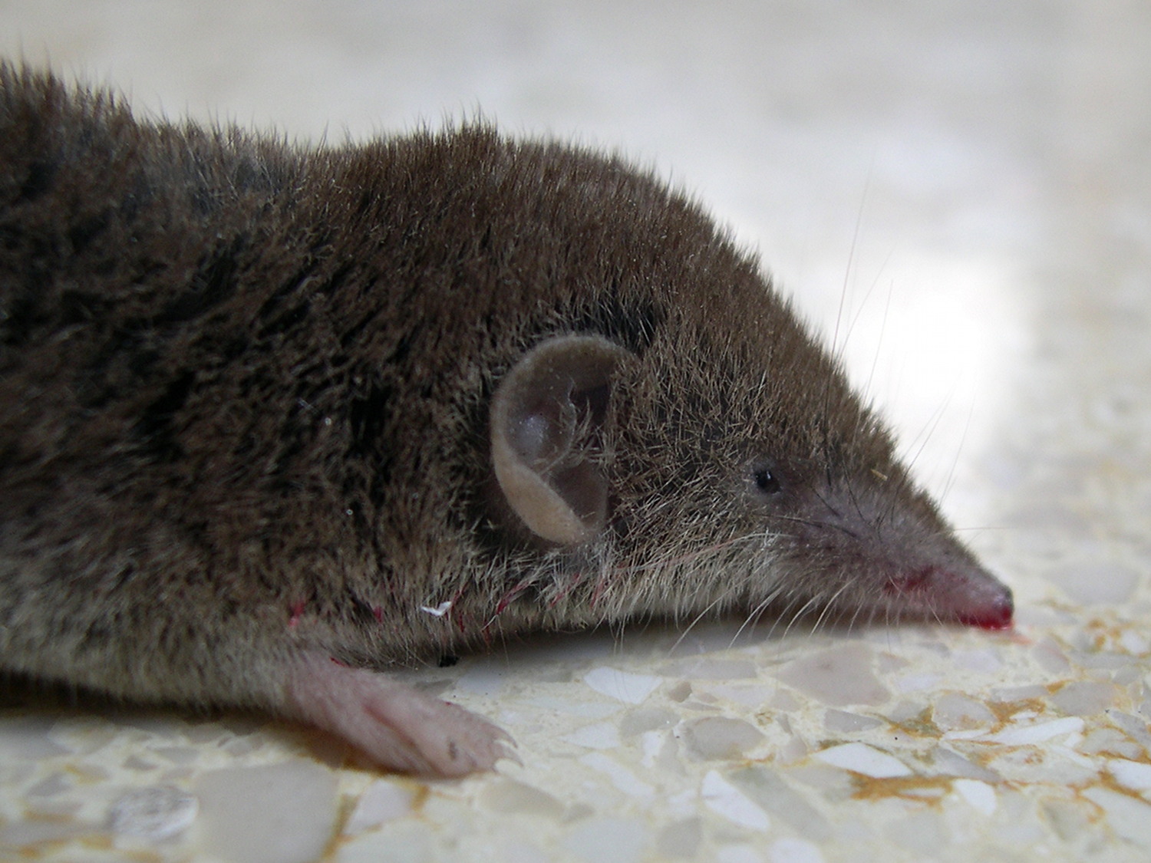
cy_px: 432
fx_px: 1264
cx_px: 576
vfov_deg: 37.7
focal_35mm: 38
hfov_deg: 49.0
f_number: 2.8
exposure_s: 1/72
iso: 100
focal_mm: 8
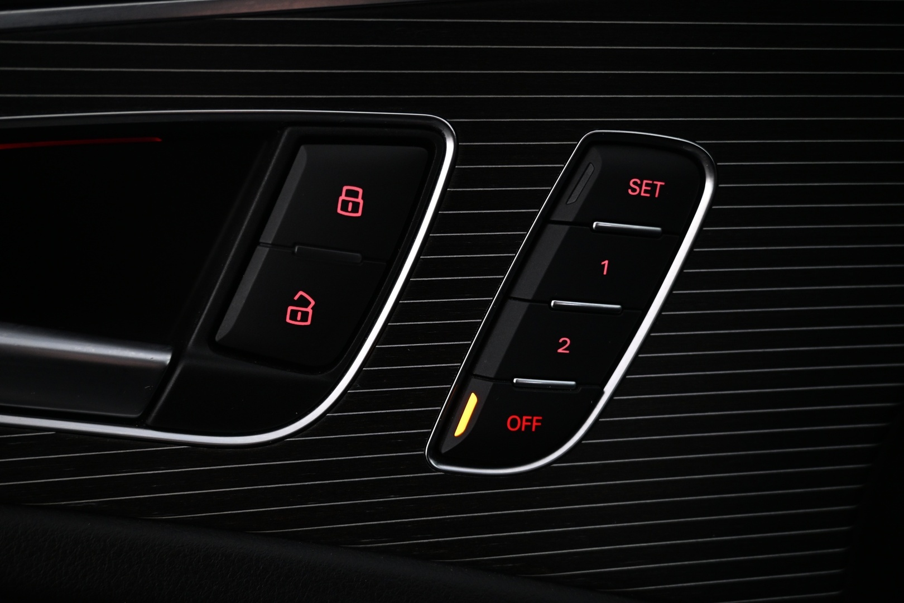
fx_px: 659
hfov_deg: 68.9
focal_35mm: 26
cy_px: 302
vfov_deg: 49.1
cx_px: 452
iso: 1000
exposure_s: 1/30
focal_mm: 17.5
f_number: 3.5
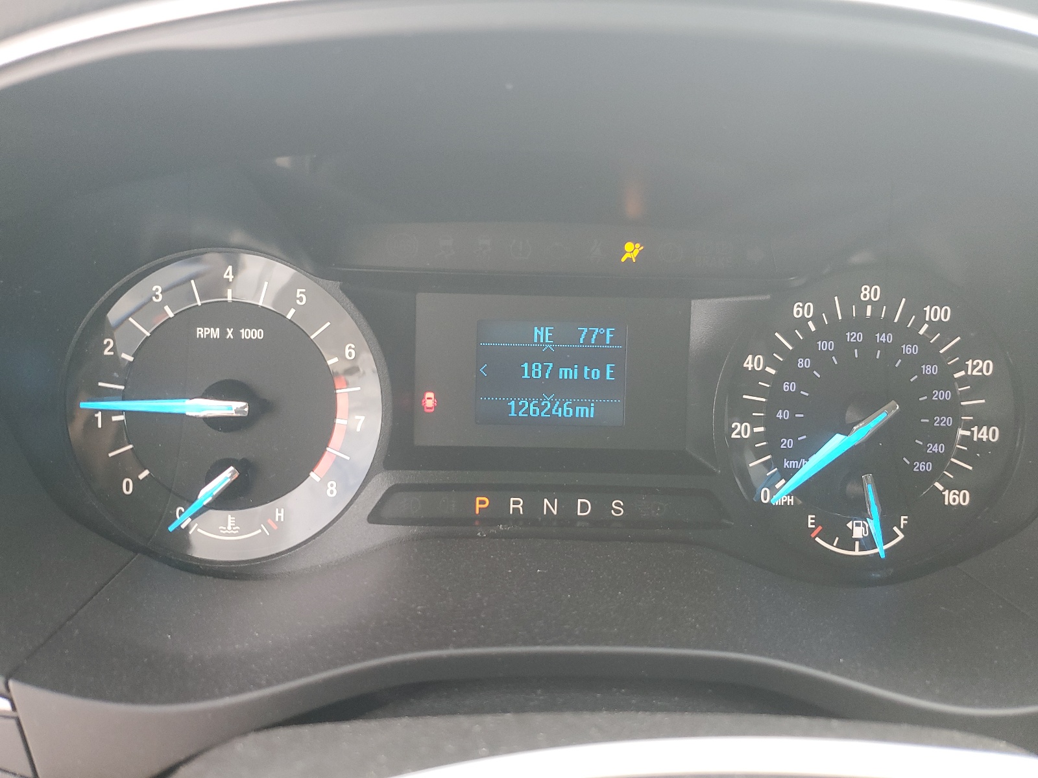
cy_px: 389
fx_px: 780
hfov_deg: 67.3
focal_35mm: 26
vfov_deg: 53.1
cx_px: 519
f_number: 1.5
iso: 93
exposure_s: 1/120
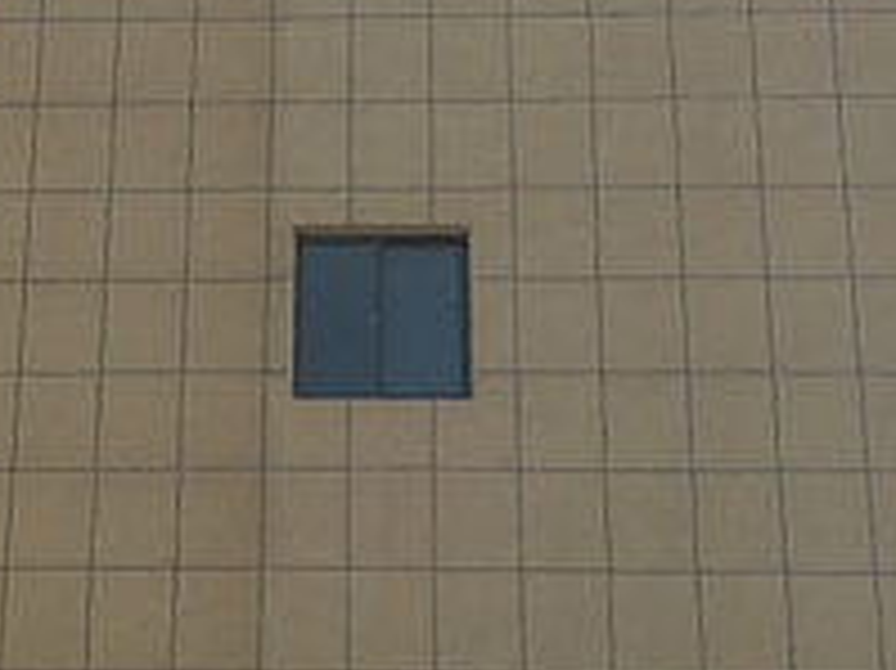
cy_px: 236
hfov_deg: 13.7
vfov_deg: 10.4
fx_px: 3699
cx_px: 122
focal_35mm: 143
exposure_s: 1/1547
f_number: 1.8
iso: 65
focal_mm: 3.95
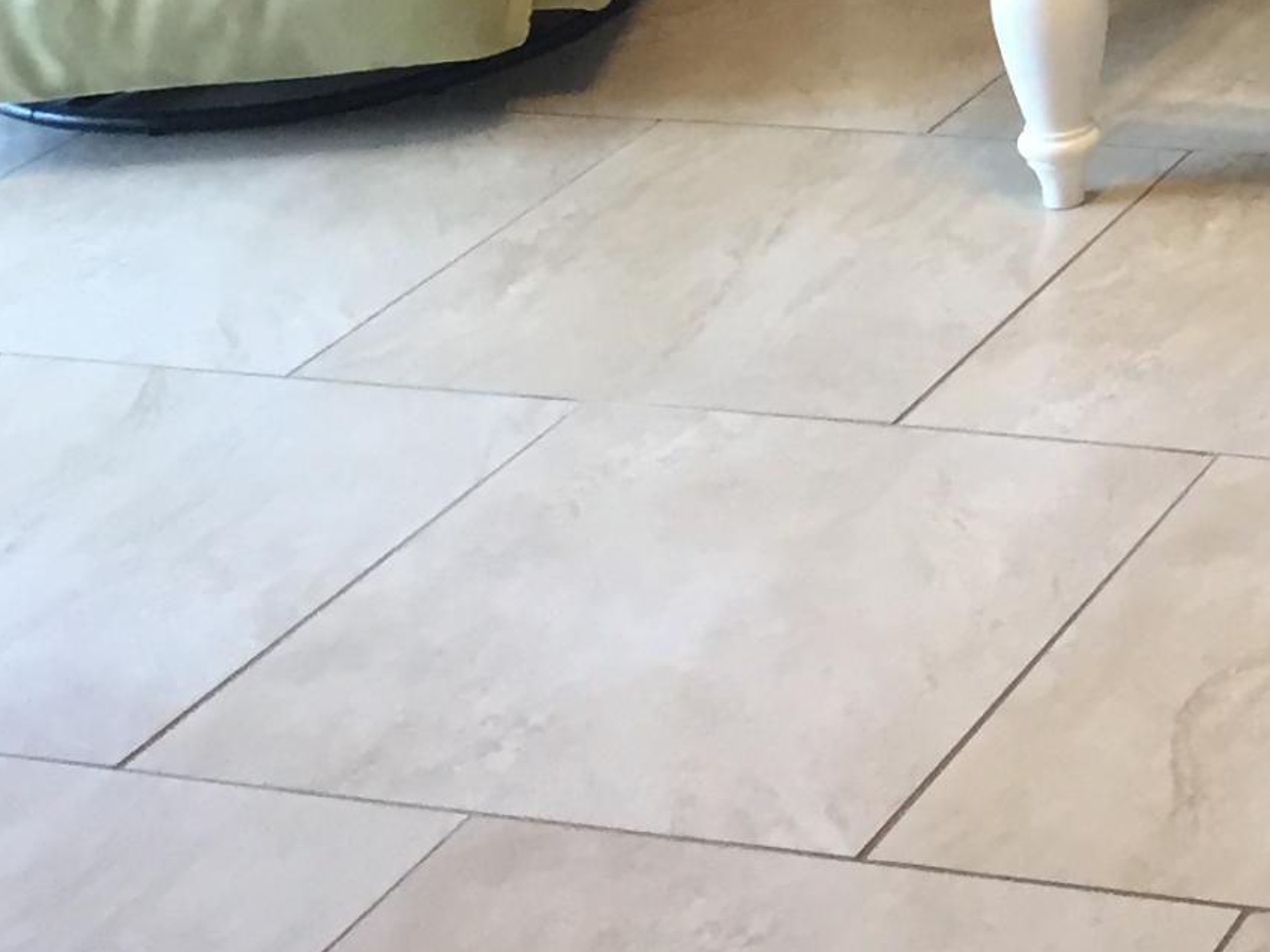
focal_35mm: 103
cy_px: -553
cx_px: 2059
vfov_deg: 13.4
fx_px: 3777
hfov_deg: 16.8
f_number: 2.2
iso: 80
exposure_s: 1/30
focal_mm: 4.15
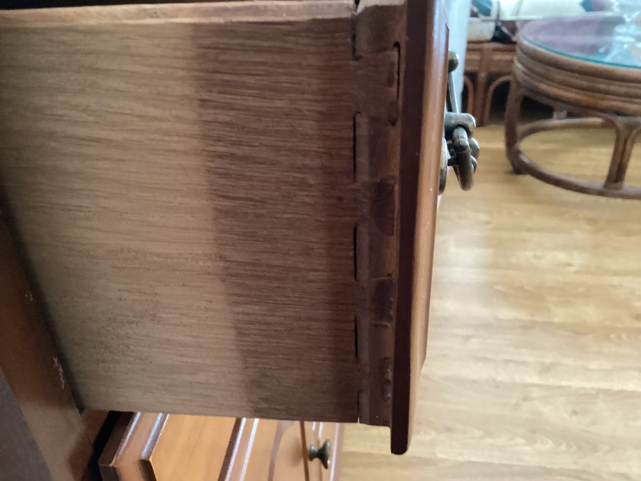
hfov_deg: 58.3
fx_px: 574
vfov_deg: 45.4
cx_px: 320
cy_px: 240
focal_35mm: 31
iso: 640
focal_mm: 3.3
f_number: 2.4
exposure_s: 1/30
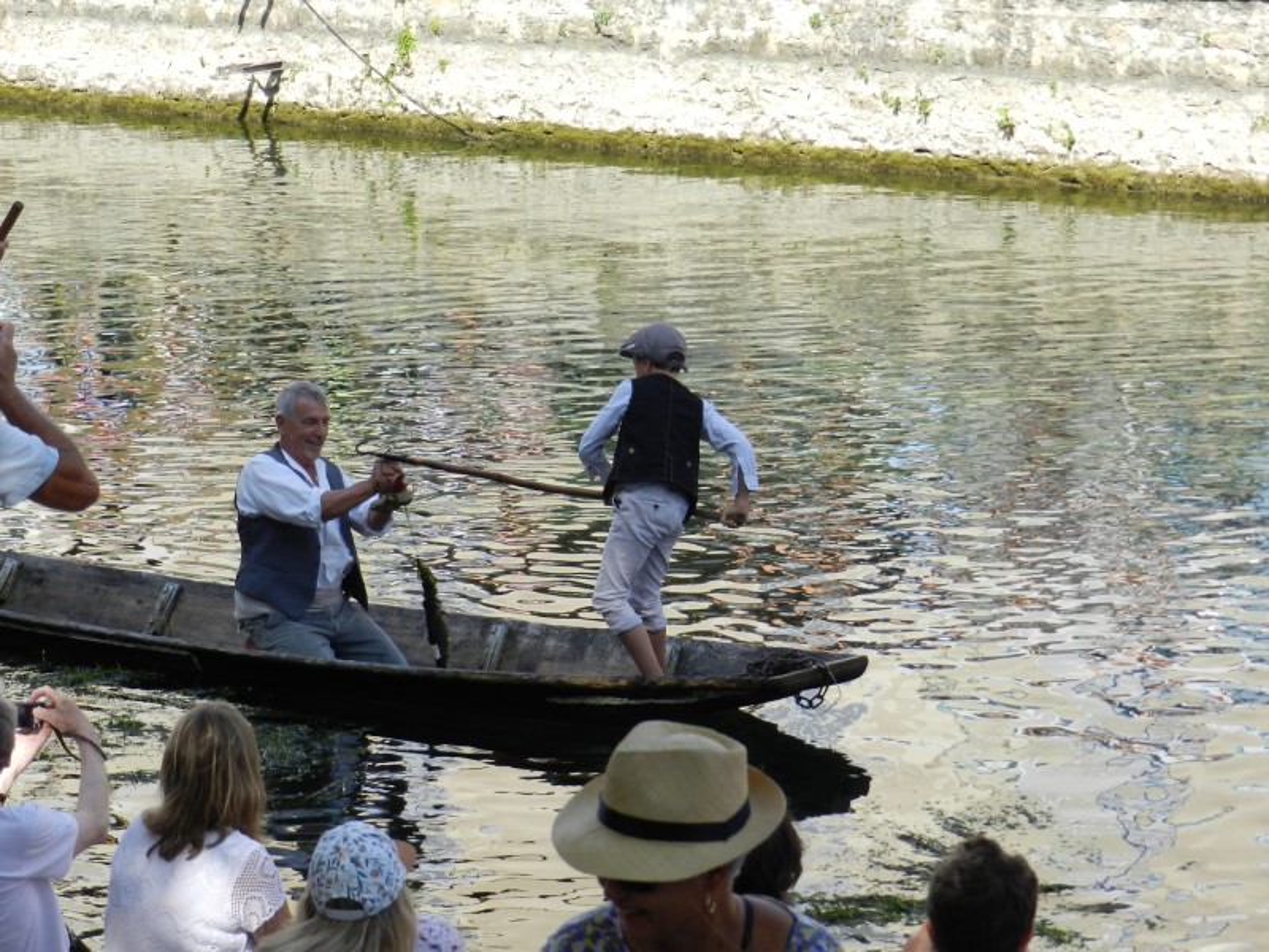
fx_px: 4766
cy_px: 476
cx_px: 634
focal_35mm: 130
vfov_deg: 11.4
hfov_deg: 15.2
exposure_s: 1/400
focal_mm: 23.1
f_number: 5
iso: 160
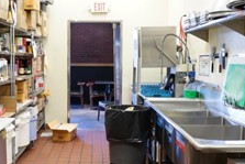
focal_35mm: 46
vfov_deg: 29.3
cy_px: 84
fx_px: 313
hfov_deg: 42.4
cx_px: 94
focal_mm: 16
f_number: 4
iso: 1250
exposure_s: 1/60
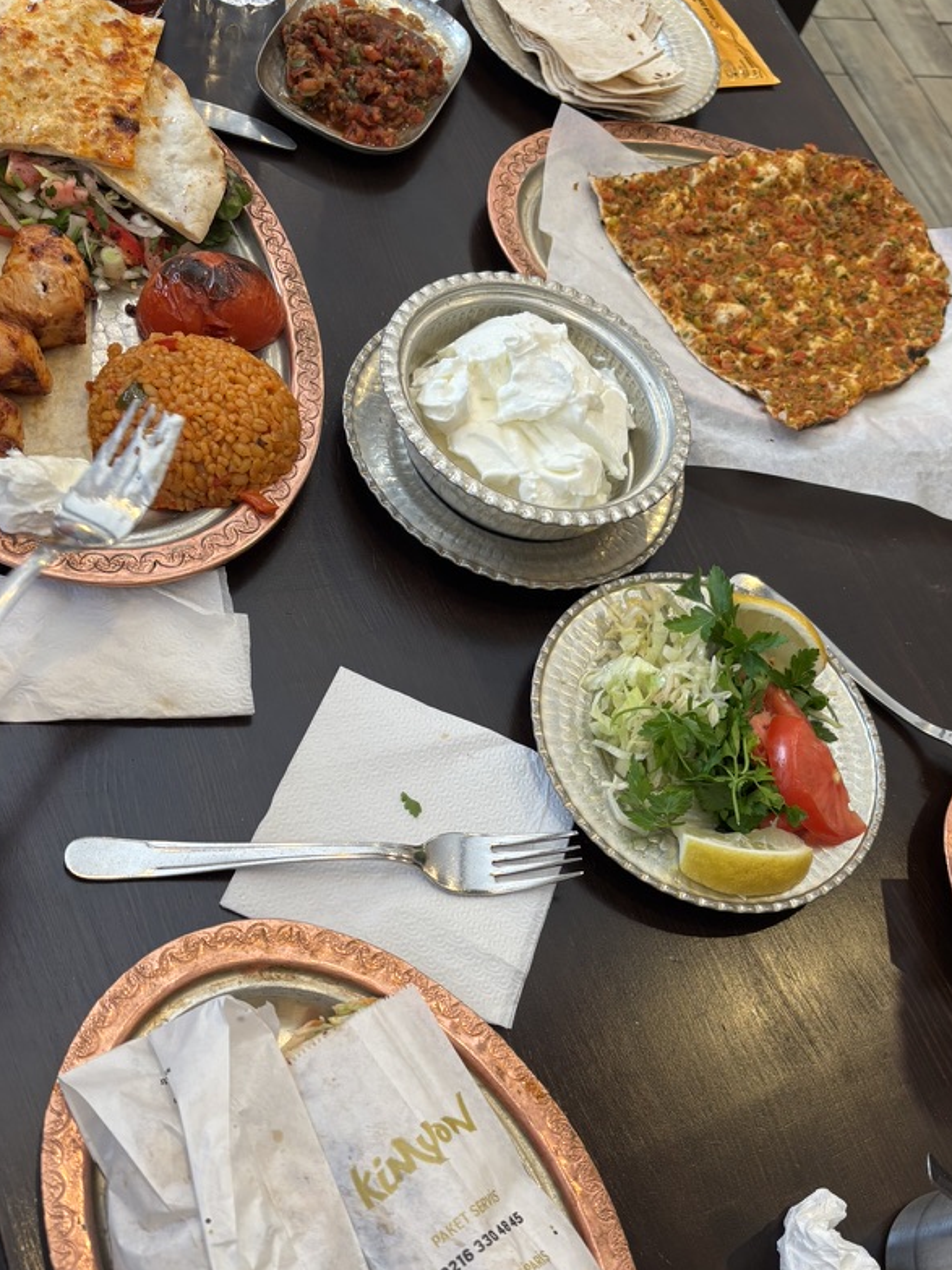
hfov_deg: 41.7
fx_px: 1247
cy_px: 756
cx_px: 516
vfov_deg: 53.6
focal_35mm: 34
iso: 100
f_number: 1.6
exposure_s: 1/50
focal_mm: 5.96
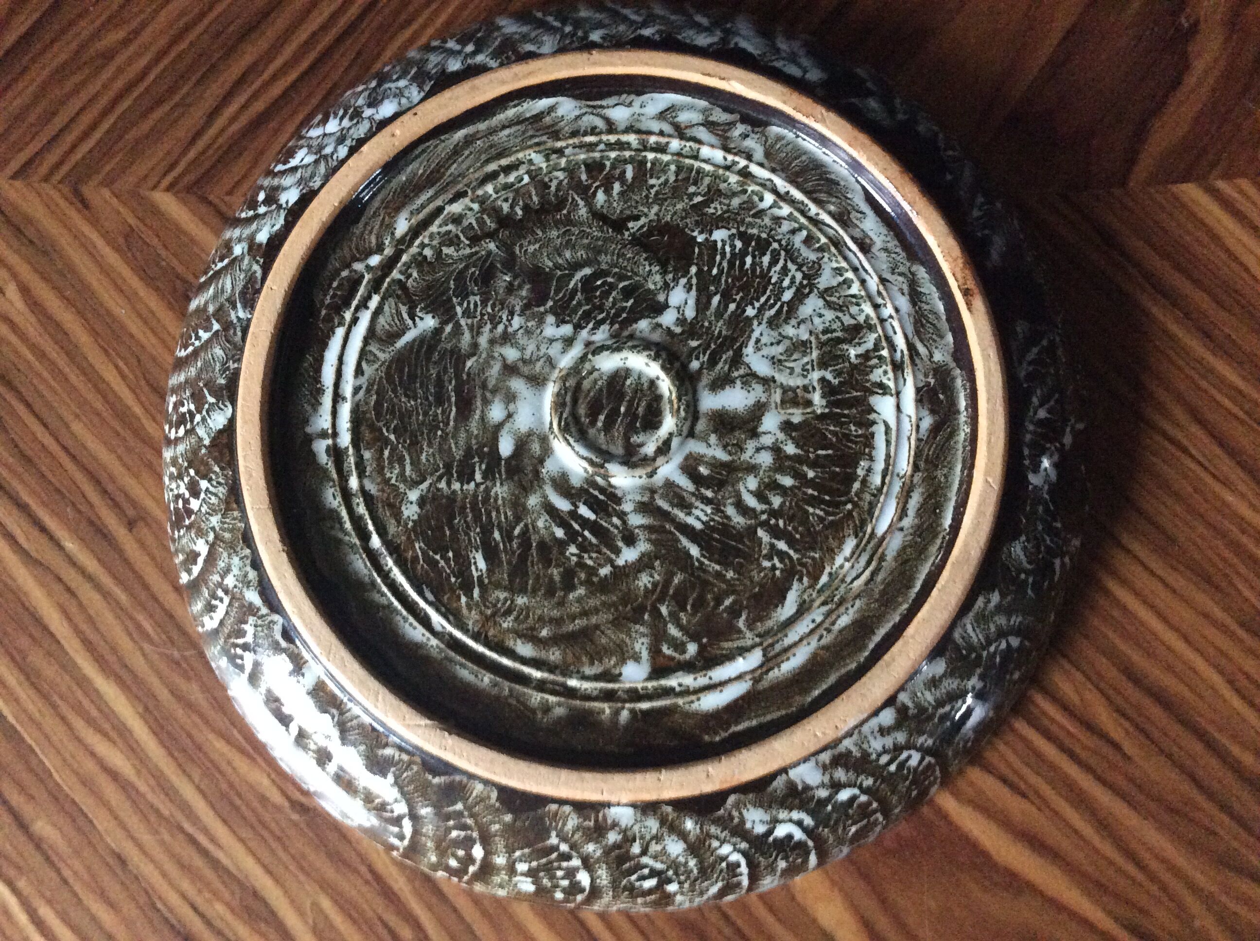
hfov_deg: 56.9
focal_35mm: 32
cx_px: 630
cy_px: 470
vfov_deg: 44.1
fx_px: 1163
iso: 400
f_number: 2.4
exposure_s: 1/17
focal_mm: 3.3
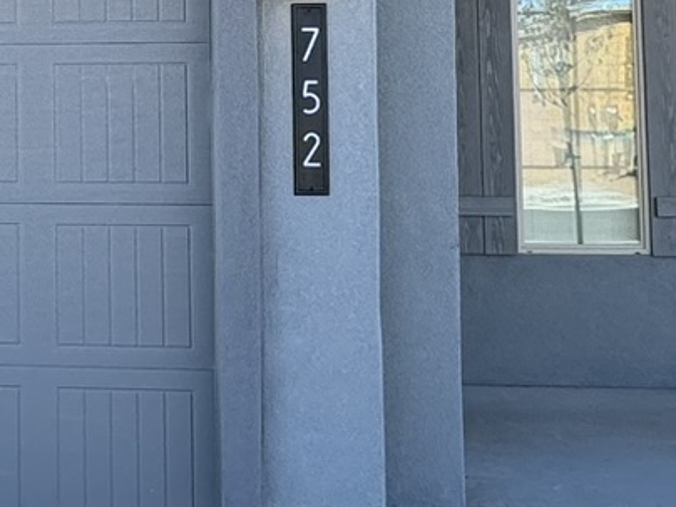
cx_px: 25
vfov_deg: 20.1
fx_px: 1387
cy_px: 12
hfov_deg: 26.2
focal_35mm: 71
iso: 40
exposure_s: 1/405
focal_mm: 2.22
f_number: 2.2
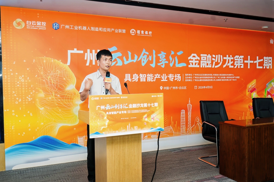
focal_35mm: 35
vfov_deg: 37.8
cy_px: 91
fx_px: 266
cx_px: 137
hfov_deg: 54.4
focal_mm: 35
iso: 500
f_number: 4
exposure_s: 1/125
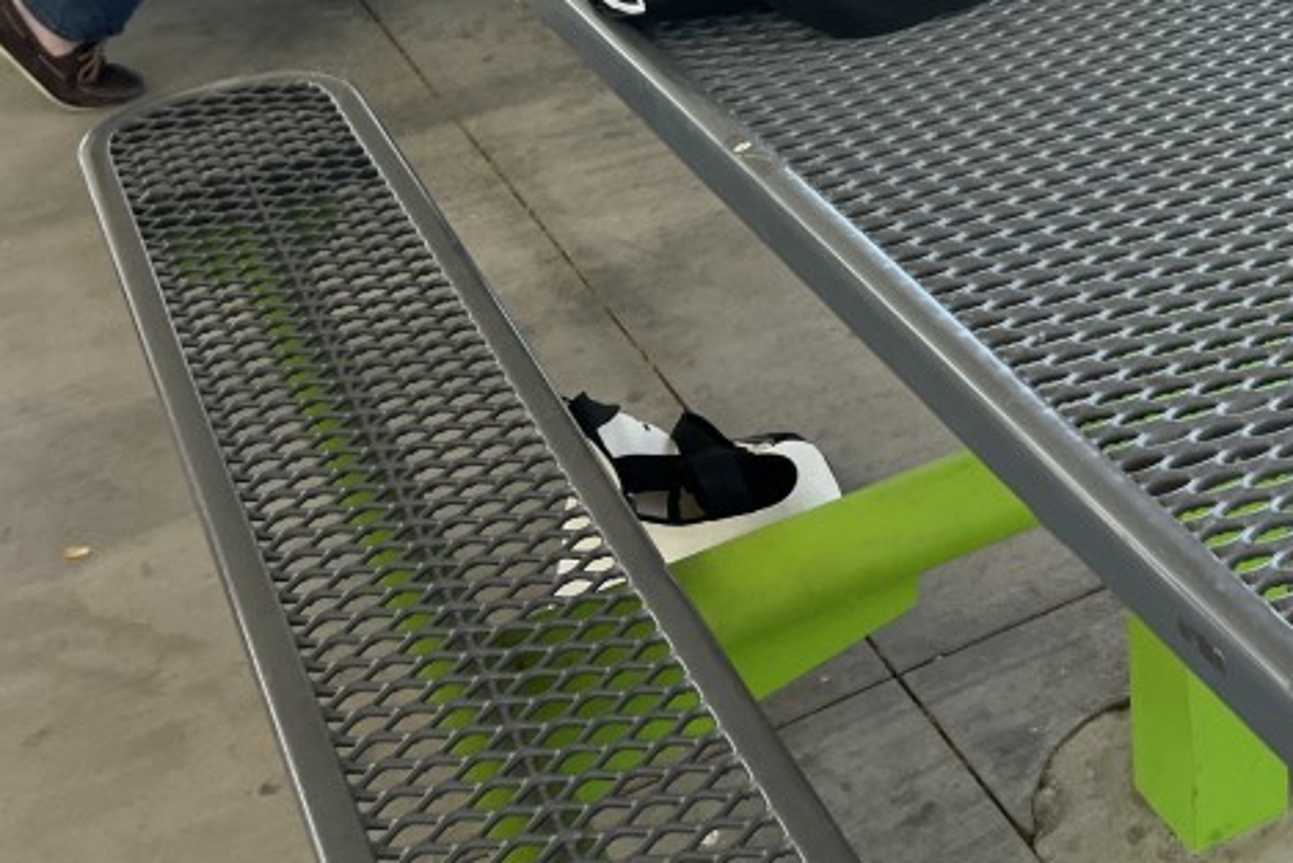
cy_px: -47
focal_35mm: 59
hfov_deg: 32.6
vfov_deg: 22.0
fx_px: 2120
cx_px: 1100
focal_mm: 5.1
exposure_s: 1/427
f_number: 1.6
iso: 50
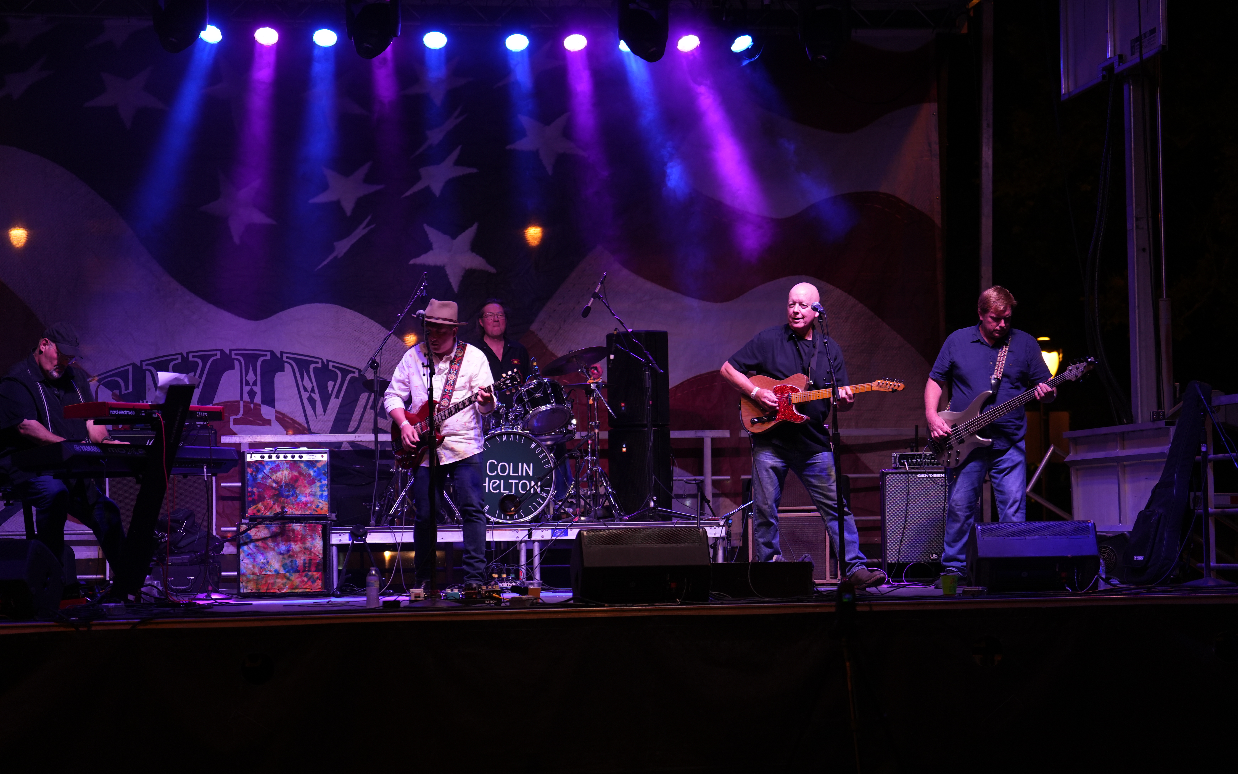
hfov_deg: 26.5
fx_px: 2632
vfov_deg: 16.7
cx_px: 623
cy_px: 409
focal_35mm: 78
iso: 800
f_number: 2.8
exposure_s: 1/200
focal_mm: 76
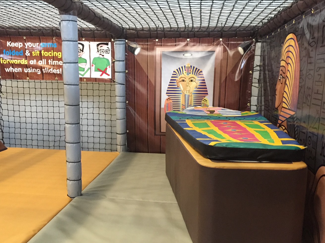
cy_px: 150
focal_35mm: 36
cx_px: 155
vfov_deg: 39.4
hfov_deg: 51.3
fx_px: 338
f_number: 2.2
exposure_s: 1/15
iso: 320
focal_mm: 4.15
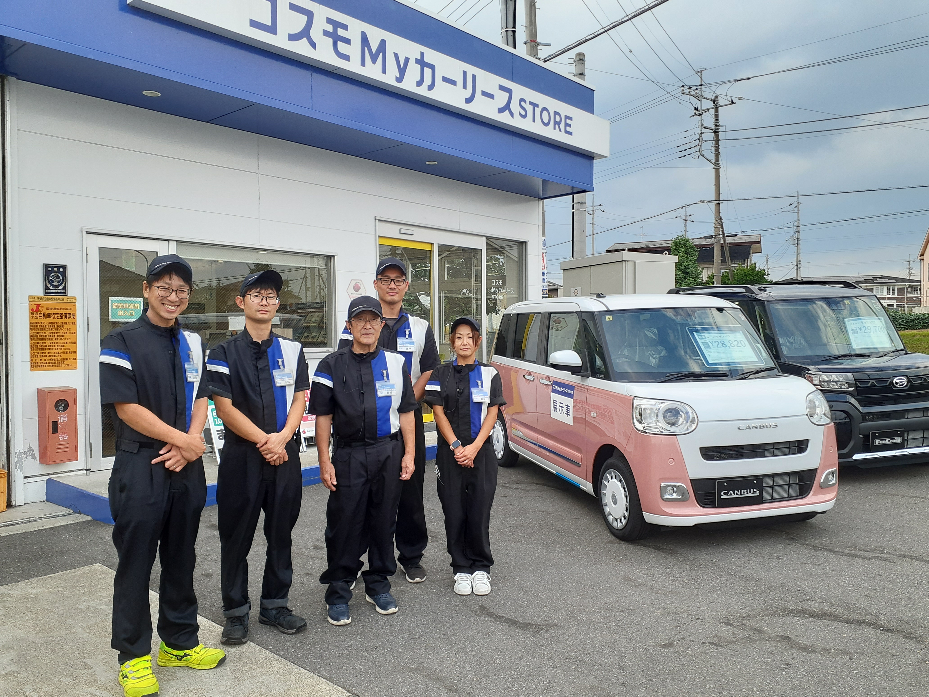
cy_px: 348
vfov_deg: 51.4
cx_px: 464
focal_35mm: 27
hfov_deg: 65.3
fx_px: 725
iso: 40
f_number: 1.9
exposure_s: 1/300
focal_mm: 3.6
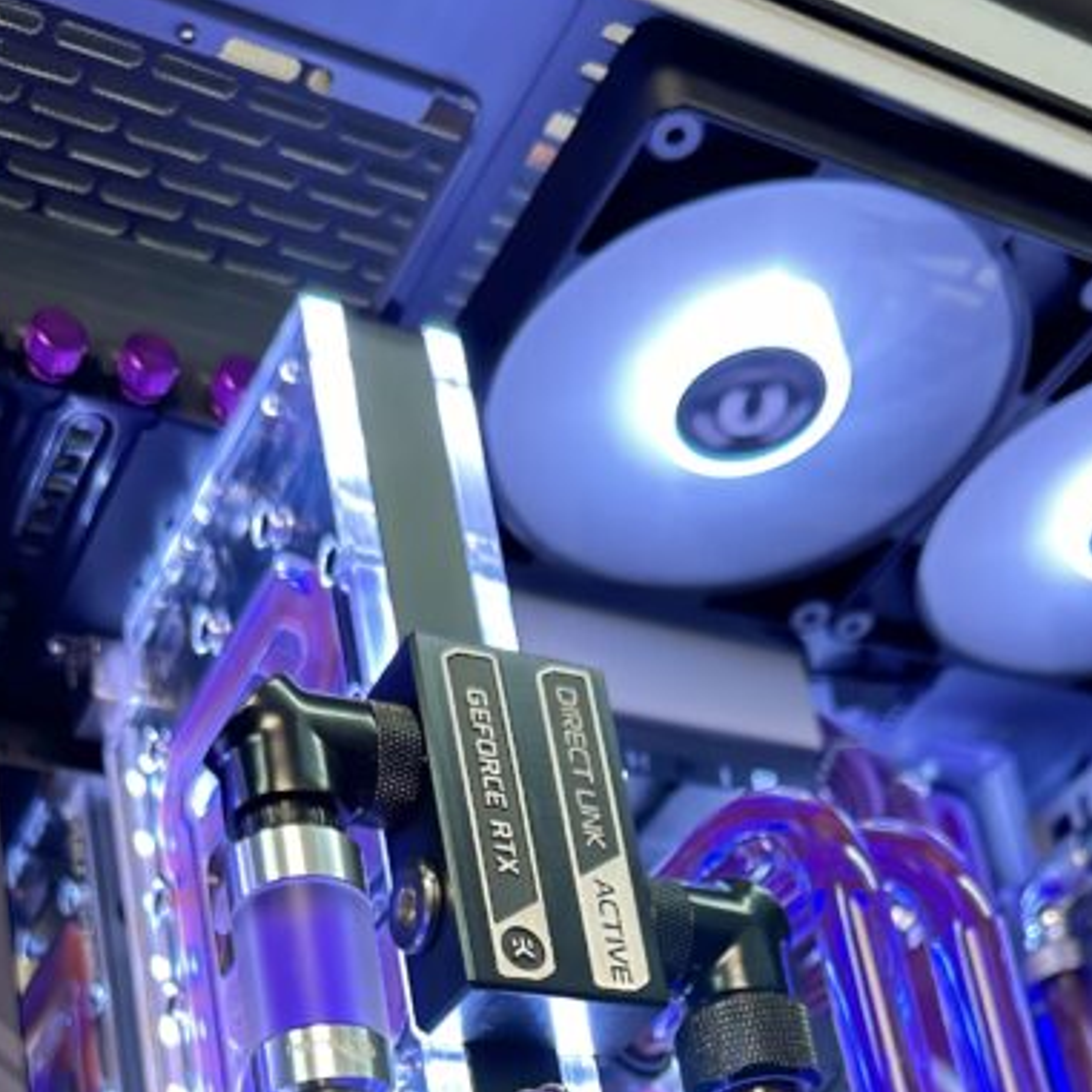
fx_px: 2034
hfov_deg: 30.0
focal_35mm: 57
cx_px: 559
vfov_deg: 26.7
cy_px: 1301
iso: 200
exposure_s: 1/100
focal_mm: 6.9
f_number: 1.8
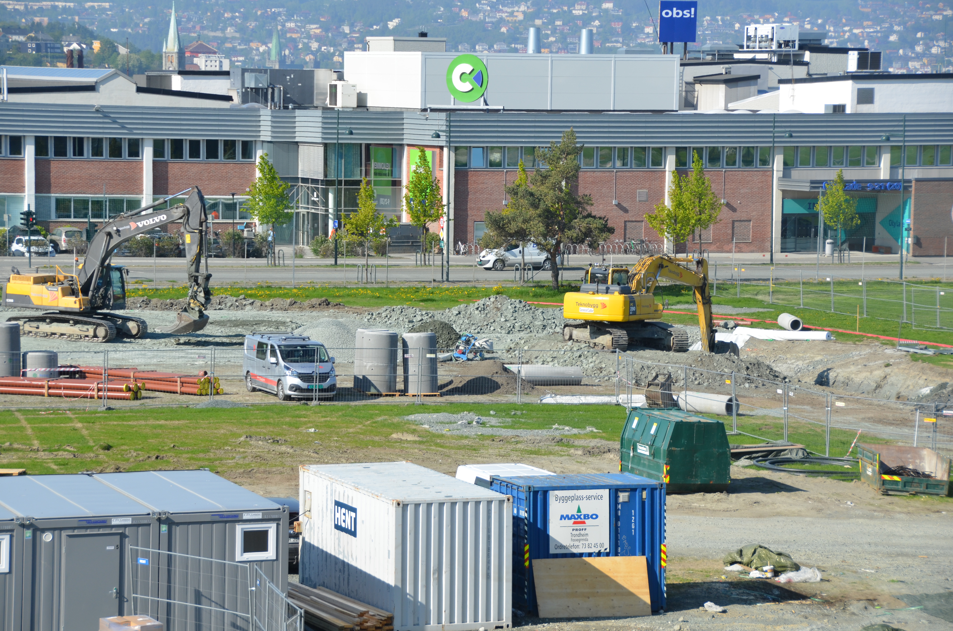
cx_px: 476
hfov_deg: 16.7
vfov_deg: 11.1
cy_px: 316
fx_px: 3249
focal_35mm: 123
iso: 200
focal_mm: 82
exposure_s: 1/640
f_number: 6.3
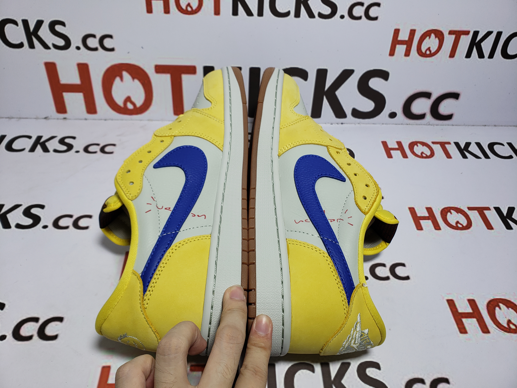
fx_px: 388
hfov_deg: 67.3
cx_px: 258
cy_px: 194
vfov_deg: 53.1
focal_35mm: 26
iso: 50
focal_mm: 4.3
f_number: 2.4
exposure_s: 1/270
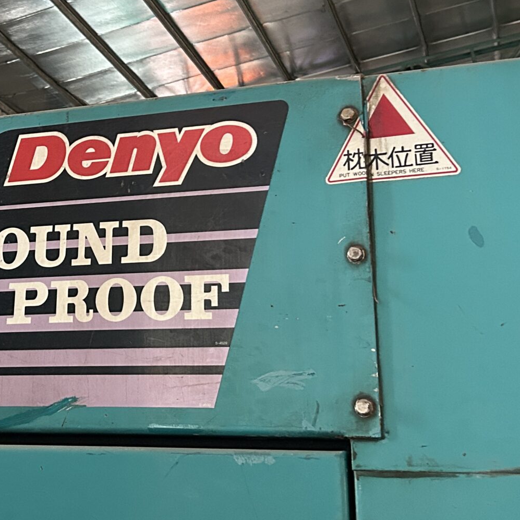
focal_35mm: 59
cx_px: 78
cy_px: 156
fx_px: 1003
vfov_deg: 28.8
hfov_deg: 28.2
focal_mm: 5.7
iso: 500
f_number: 1.5
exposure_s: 1/60
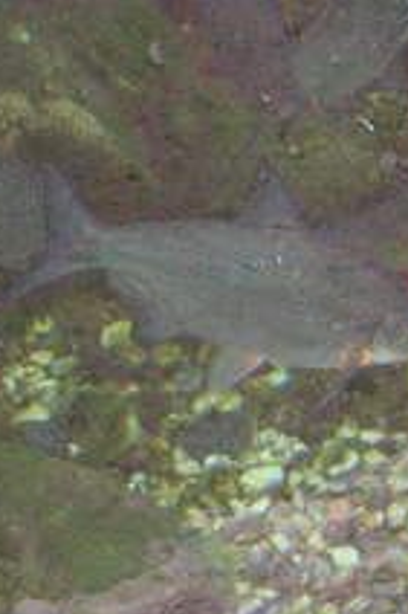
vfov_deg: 11.9
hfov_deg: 8.0
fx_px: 2877
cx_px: -159
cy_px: -154
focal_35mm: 169
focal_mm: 7.2
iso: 160
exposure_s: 1/45
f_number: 3.1
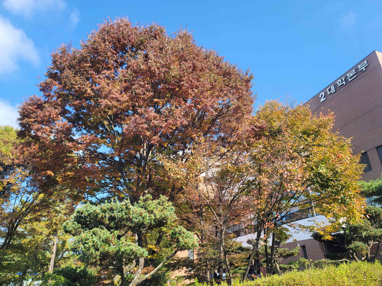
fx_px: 276
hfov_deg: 69.4
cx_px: 191
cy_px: 143
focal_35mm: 25
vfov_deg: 54.9
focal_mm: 7
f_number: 1.8
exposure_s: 1/338
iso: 20
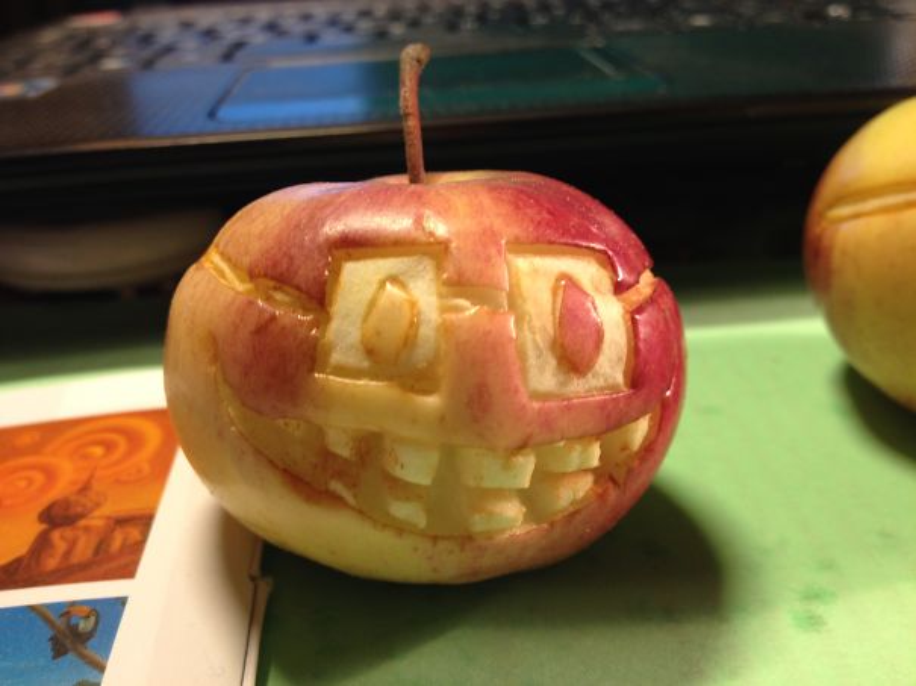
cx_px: 458
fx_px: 926
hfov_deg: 52.7
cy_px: 343
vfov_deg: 40.7
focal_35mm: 35
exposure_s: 1/20
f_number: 2.4
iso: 80
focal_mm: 4.28
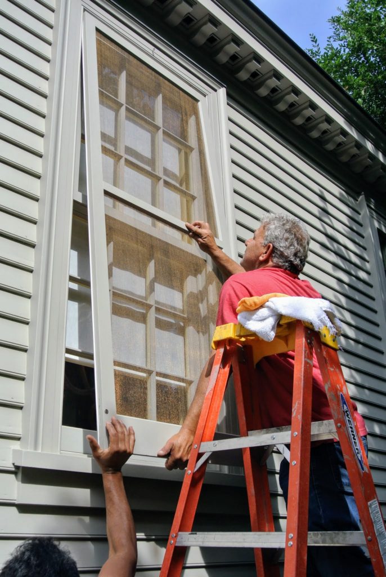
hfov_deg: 36.1
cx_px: 193
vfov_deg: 51.8
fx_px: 593
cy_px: 288
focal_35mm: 37
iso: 100
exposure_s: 1/320
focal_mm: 14
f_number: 4.5
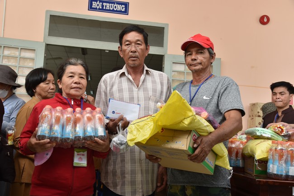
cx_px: 147
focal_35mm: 38
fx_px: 310
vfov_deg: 35.1
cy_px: 98
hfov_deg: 50.7
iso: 400
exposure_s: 1/250
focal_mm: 38
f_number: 8
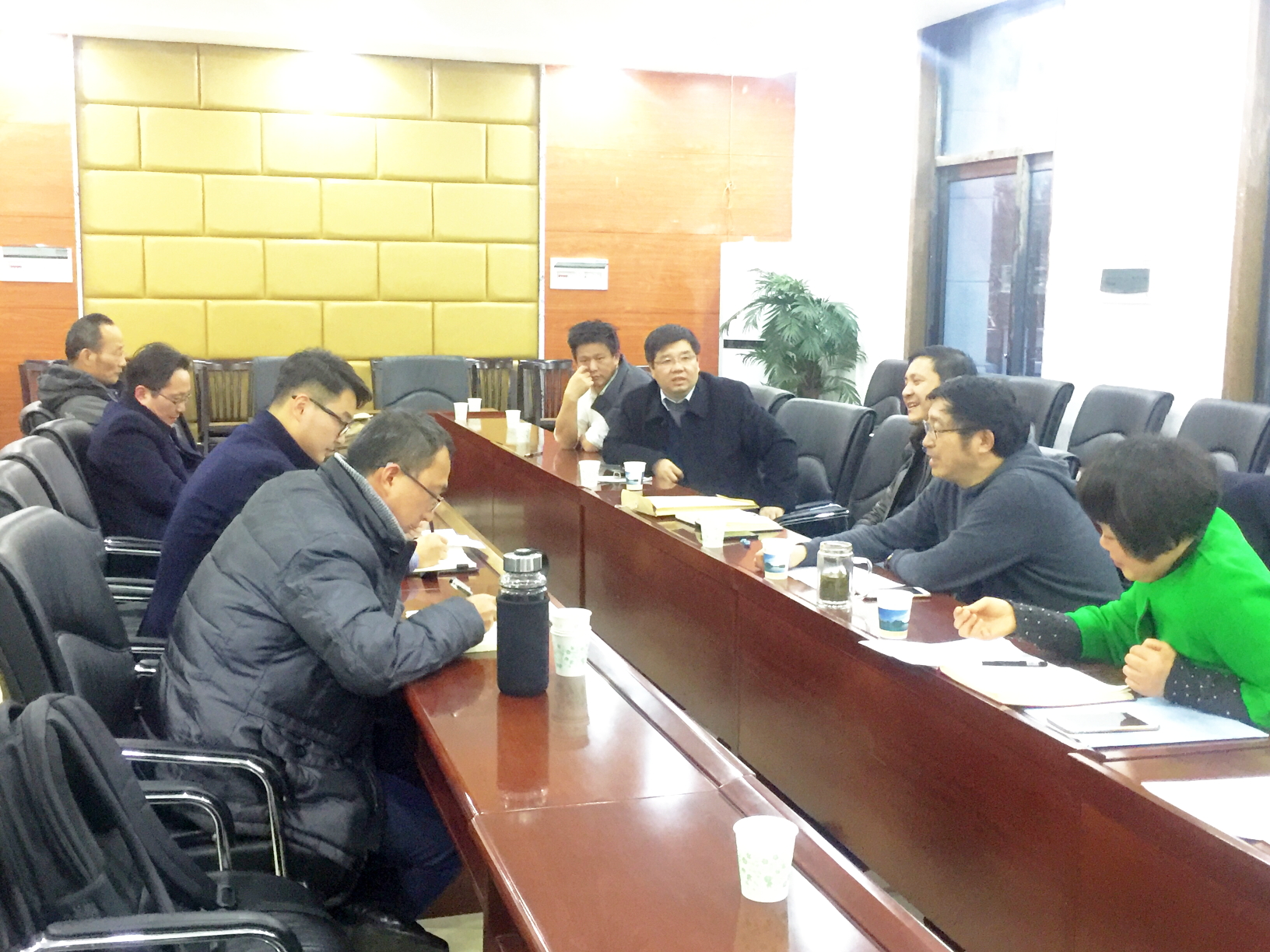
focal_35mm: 38
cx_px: 635
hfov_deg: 49.0
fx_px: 1394
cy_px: 476
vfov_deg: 37.7
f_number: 2.2
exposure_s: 1/8
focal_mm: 4.15
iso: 200
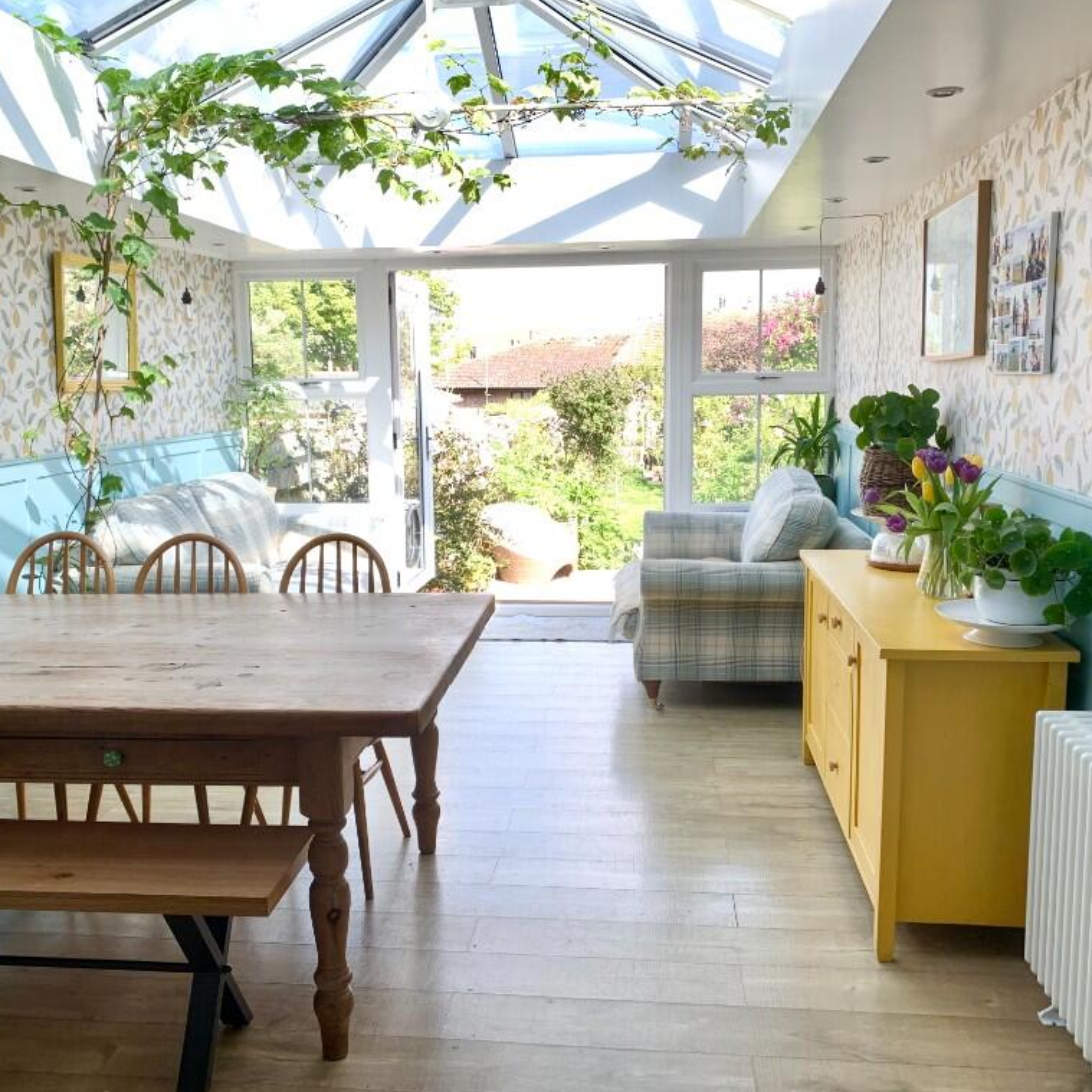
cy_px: 547
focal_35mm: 31
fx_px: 1106
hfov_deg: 52.5
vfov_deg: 52.5
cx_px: 518
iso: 50
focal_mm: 4.25
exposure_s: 1/121
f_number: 1.8
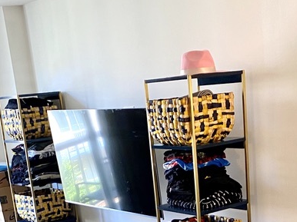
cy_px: 281
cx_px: 171
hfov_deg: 28.1
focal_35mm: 69
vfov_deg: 19.7
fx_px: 592
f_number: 1.8
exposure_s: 1/70
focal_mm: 4.25
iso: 125
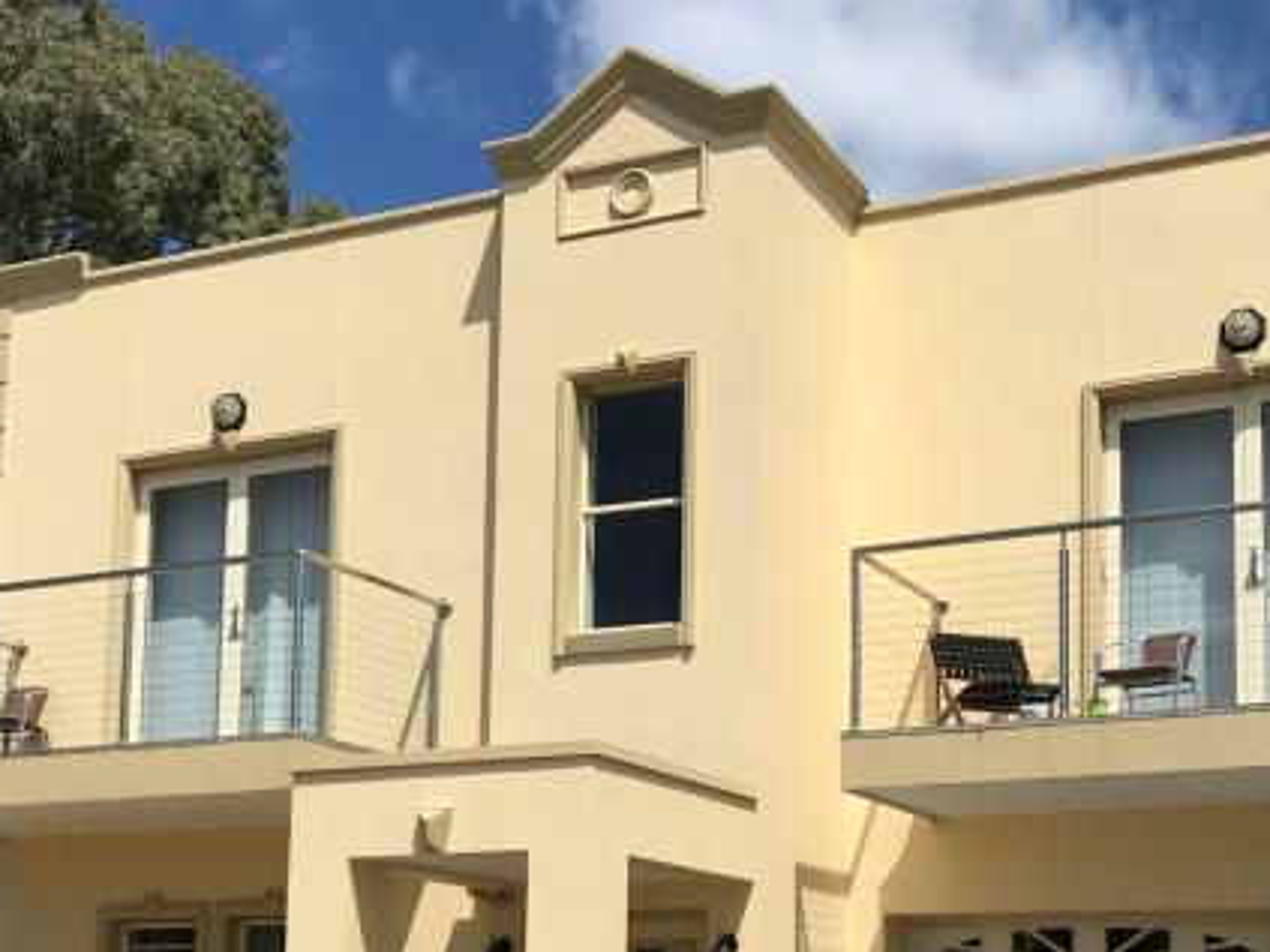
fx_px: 1944
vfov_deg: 26.6
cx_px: 769
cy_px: 850
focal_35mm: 53
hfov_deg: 36.0
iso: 20
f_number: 1.8
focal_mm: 3.99
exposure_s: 1/3831
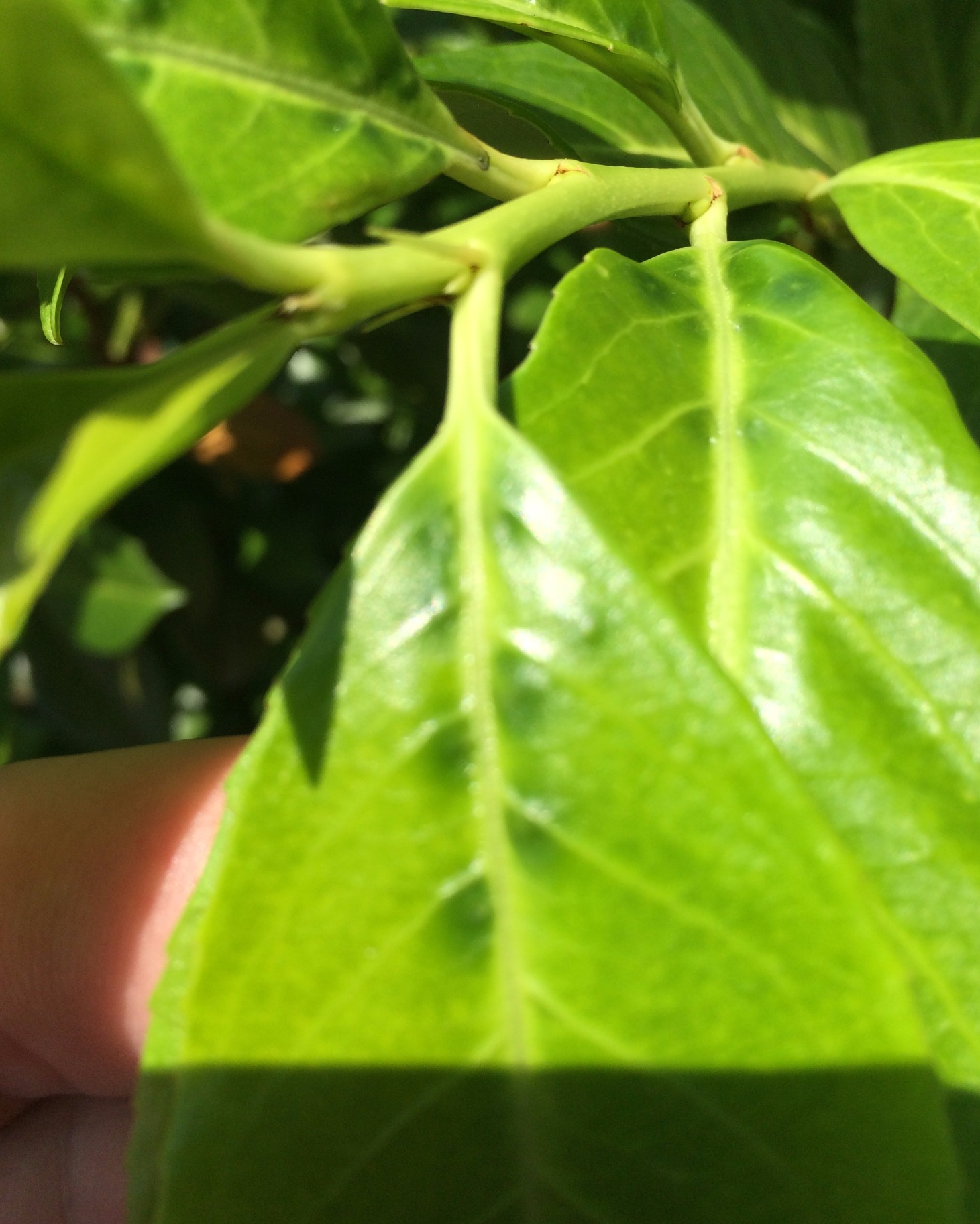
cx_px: 500
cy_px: 607
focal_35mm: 31
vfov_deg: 57.2
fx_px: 1124
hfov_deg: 47.1
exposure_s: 1/2053
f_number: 2.2
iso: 32
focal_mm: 4.15
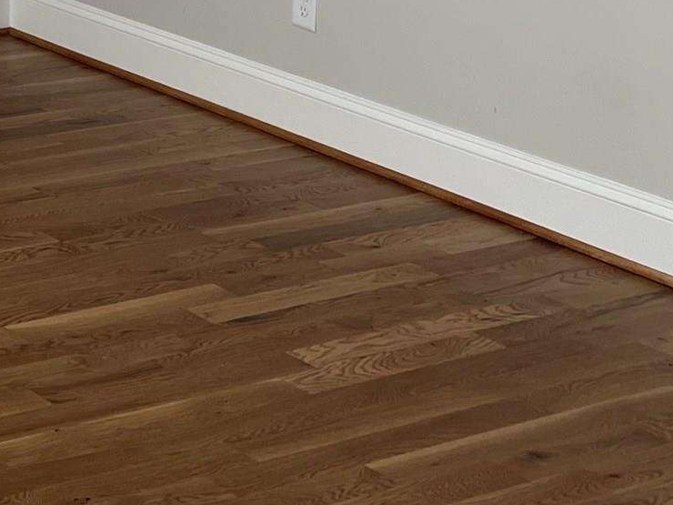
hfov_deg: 16.8
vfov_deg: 12.7
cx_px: -283
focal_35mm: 108
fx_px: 2100
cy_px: -360
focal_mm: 5.7
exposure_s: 1/121
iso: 32
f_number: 1.5
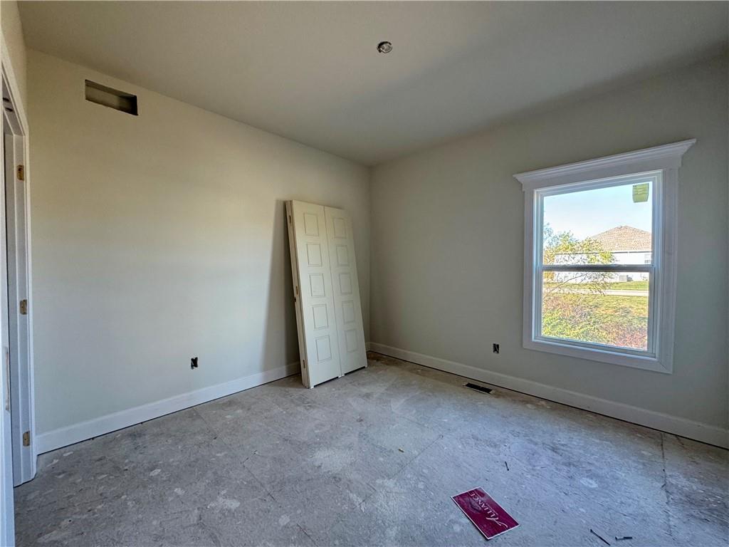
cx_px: 364
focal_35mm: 14
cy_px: 274
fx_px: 295
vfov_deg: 85.7
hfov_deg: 102.1
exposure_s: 1/99
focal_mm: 2.22
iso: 200
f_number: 2.2
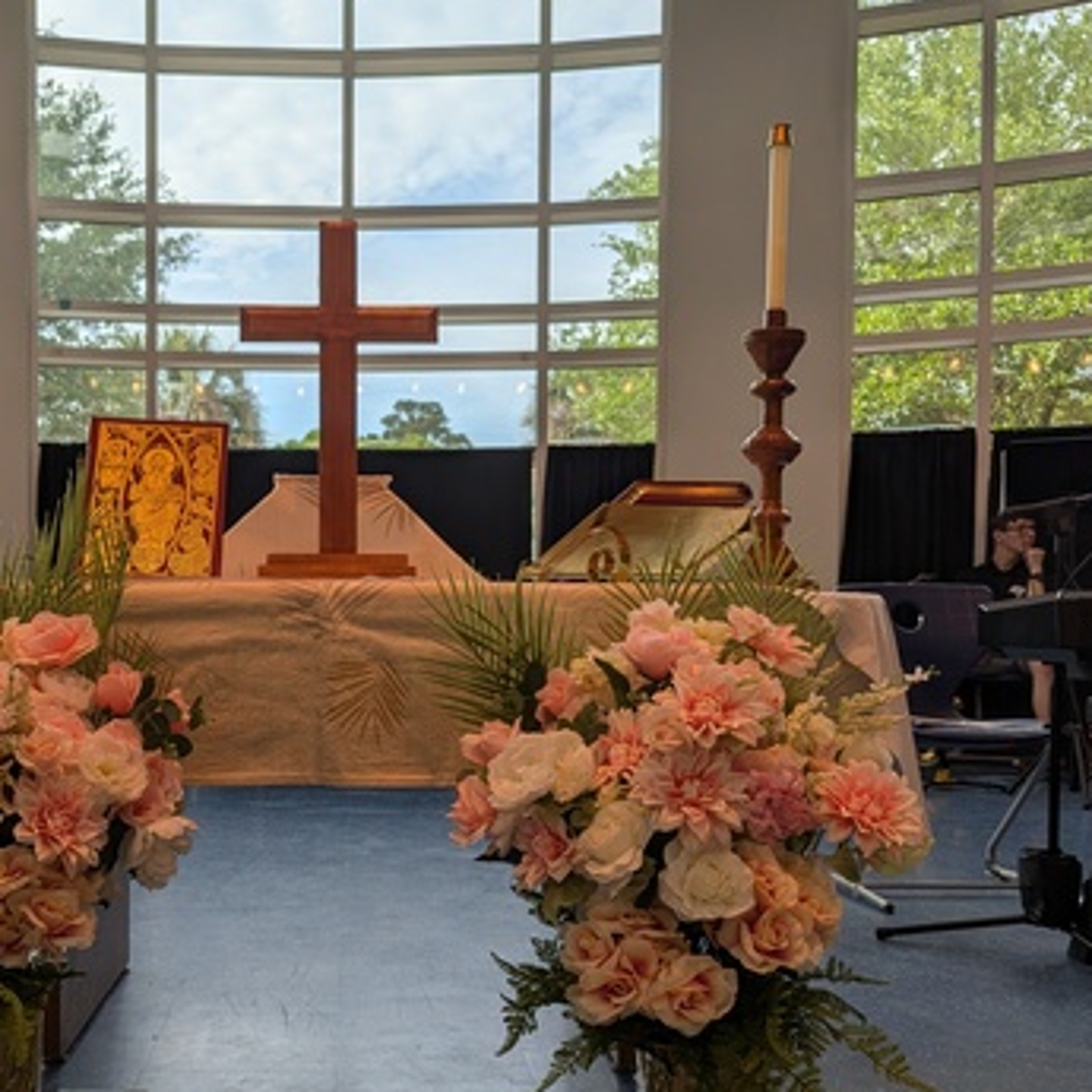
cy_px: 620
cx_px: 336
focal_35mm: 37
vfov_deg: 44.8
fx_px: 1321
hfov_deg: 44.1
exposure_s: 1/488
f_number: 1.85
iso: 47
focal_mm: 6.81
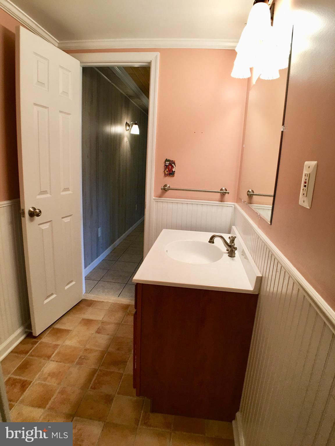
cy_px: 223
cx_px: 168
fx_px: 374
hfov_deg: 48.2
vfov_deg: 61.7
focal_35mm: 29
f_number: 2.2
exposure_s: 1/30
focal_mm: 4.15
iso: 32
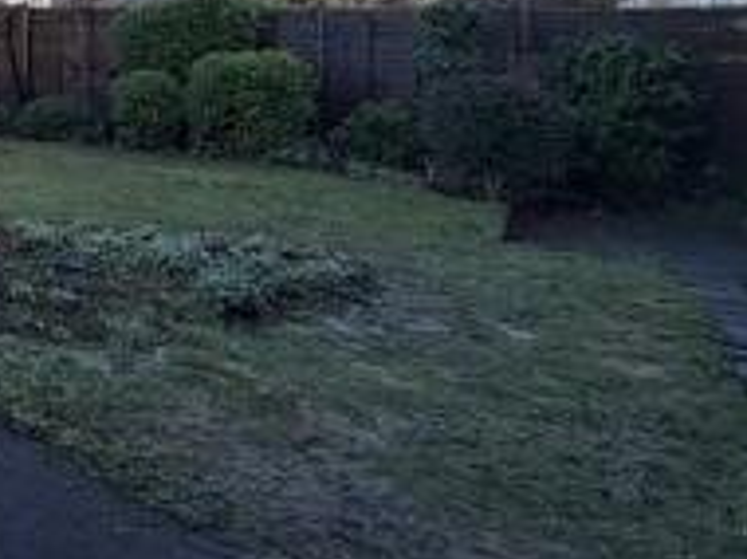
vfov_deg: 31.7
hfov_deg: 29.7
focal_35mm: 43
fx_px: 927
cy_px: 41
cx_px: -328
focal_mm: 2.22
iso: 50
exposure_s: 1/502
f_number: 2.2
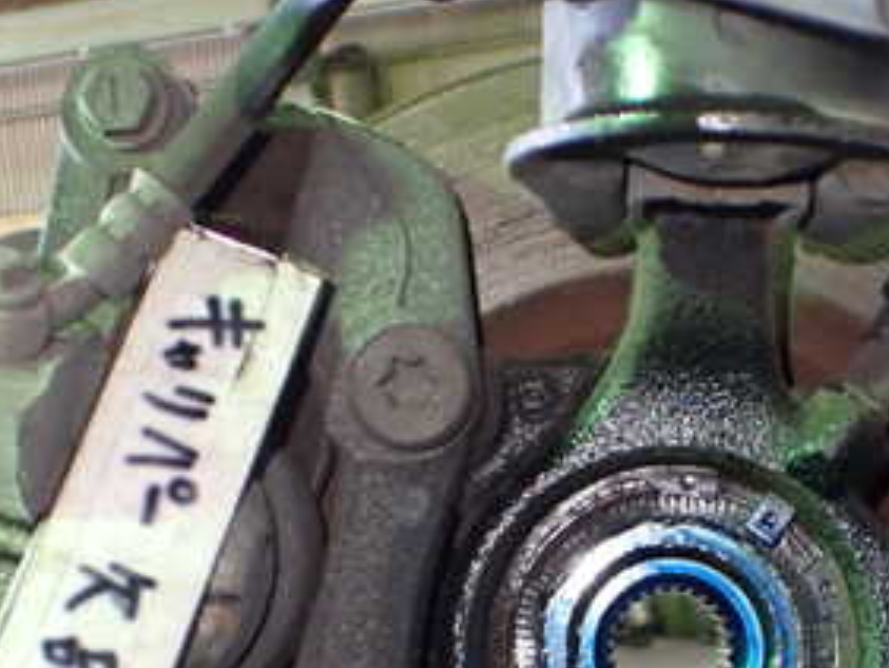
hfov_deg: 29.9
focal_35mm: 64
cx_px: 633
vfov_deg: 22.4
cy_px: 602
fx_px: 1644
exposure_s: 1/40
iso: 800
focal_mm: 5.4
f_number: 2.3
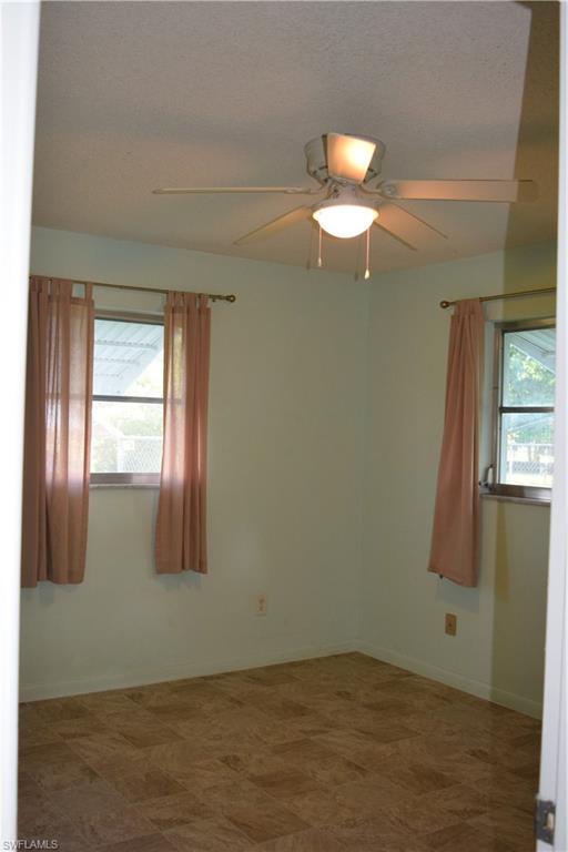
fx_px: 852
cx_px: 284
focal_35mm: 36
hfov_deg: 36.9
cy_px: 426
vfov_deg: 53.1
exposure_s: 1/100
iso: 800
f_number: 5
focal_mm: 24
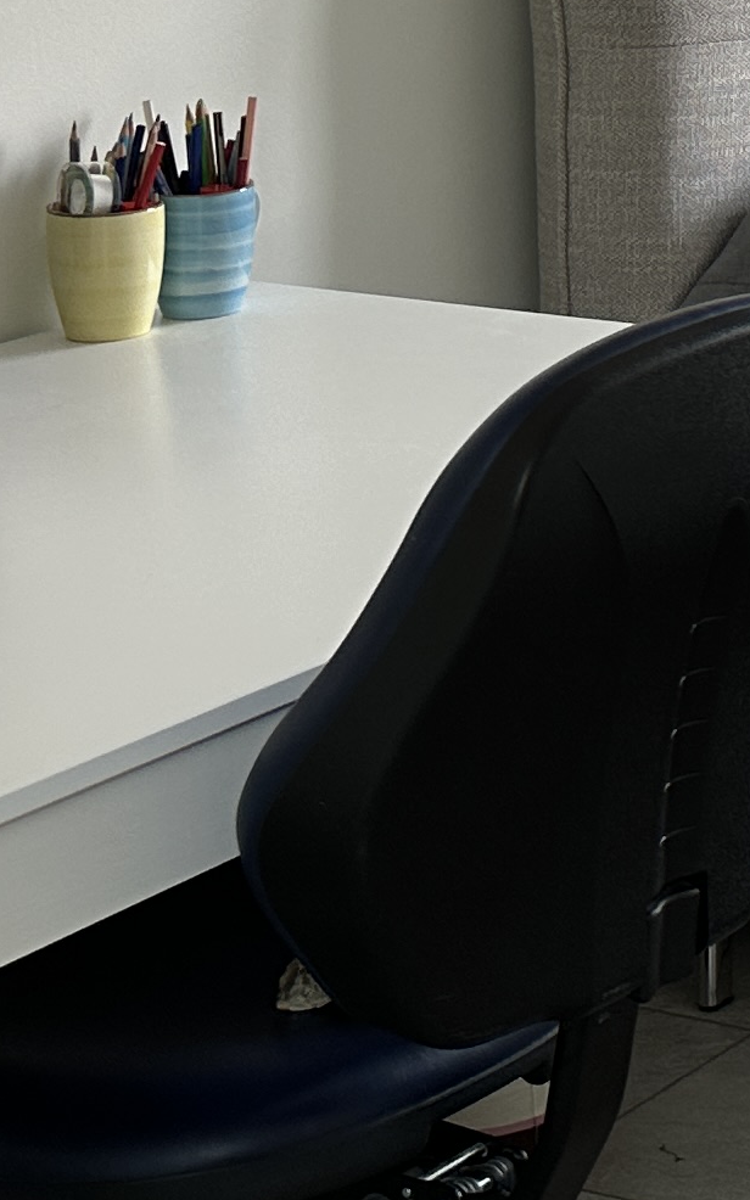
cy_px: -181
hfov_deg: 10.4
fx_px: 3402
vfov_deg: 19.1
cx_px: 1955
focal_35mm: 104
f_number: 1.78
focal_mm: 6.86
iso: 64
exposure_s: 1/121
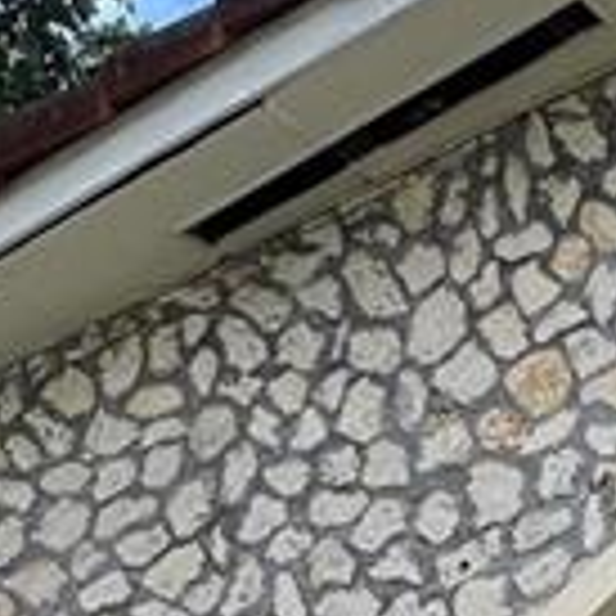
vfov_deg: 15.0
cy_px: 1097
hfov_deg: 15.9
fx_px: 2033
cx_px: 917
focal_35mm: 101
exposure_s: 1/461
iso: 32
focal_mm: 1.57
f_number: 1.8
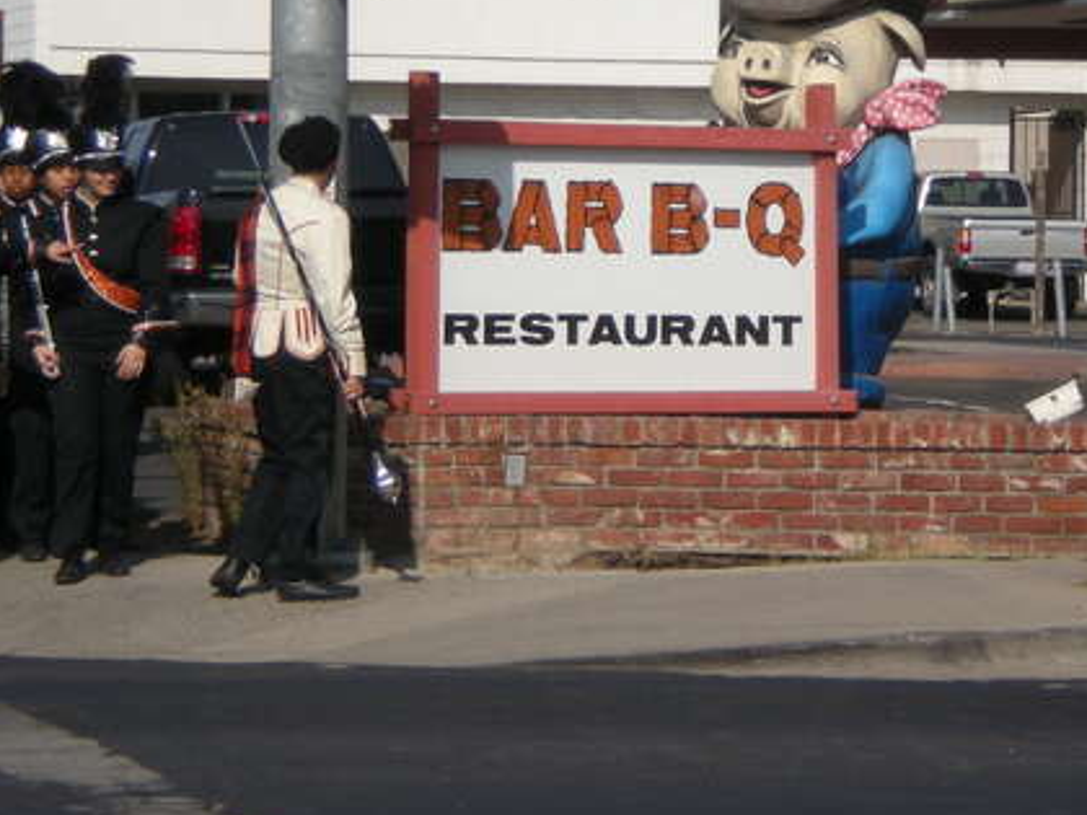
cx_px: 657
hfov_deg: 9.1
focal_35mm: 217
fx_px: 6814
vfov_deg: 6.8
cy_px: 176
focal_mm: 18.9
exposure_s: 1/226
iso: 64
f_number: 8.5
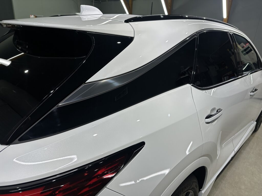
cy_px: 98
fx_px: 182
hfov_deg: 71.6
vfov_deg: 56.8
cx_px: 131
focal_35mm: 24
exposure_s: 1/349
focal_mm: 6.86
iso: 80
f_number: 1.78
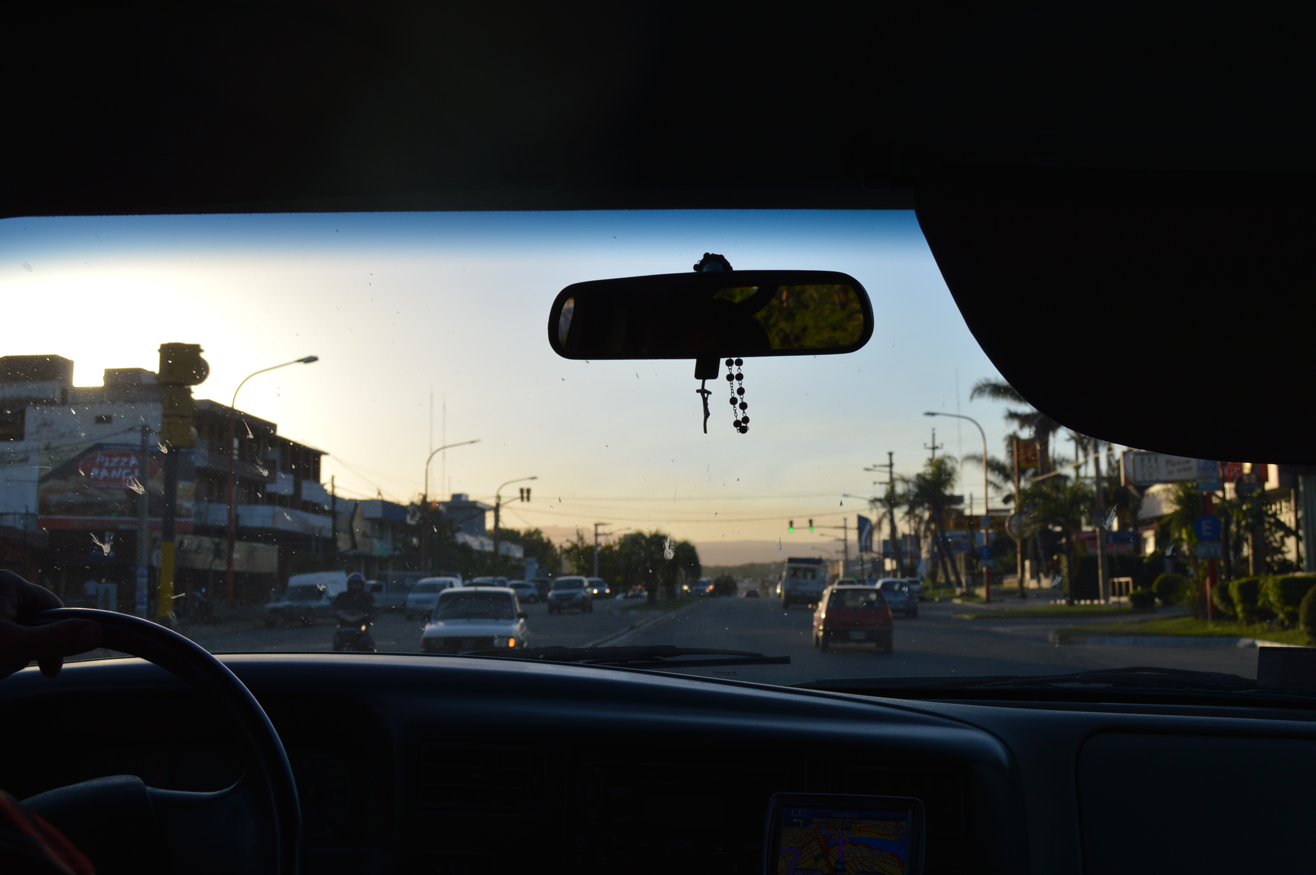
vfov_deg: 34.1
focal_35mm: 39
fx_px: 1424
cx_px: 658
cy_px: 438
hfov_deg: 49.6
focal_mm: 26
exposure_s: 1/250
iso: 100
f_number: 8
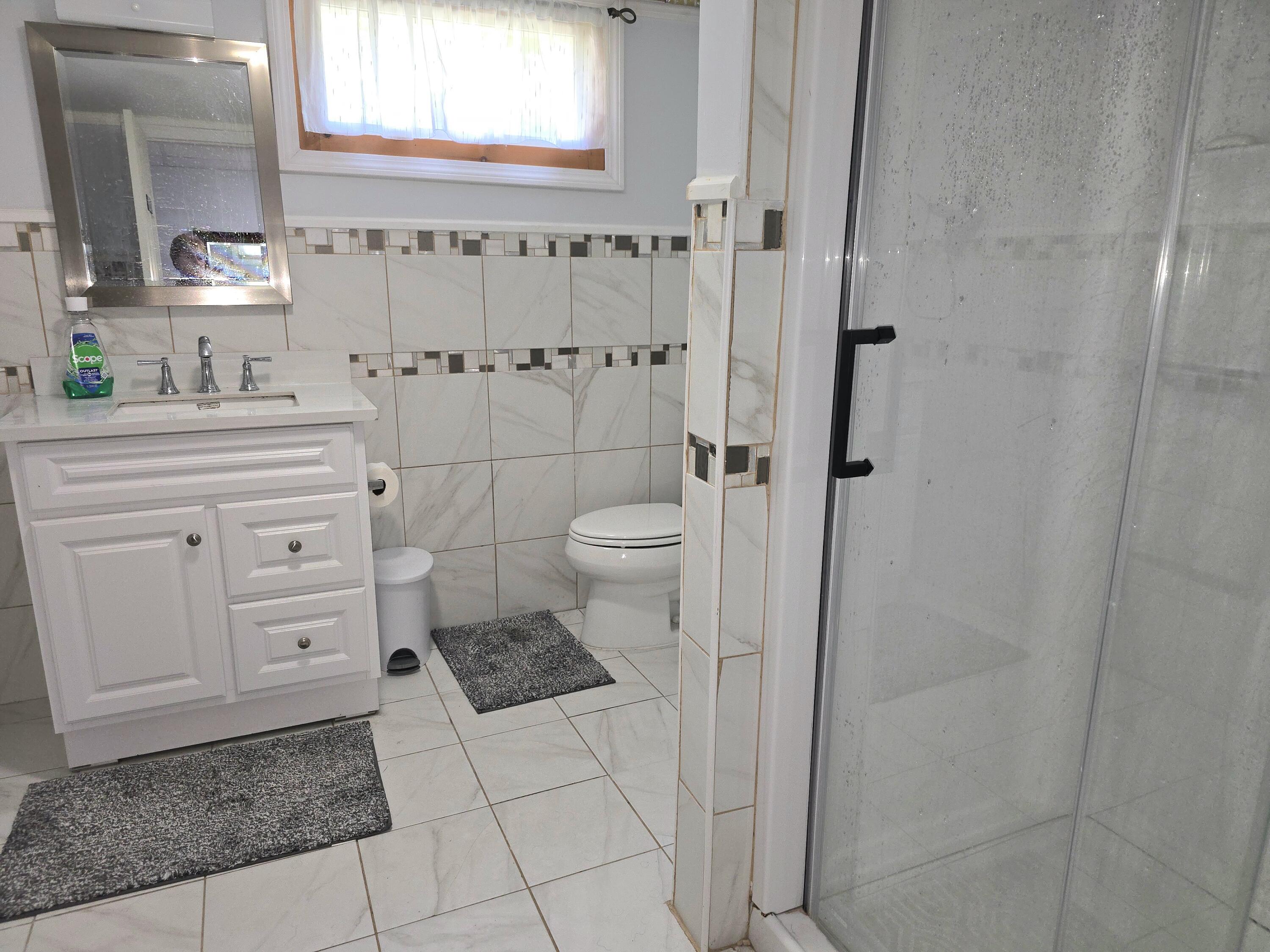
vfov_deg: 58.9
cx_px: 635
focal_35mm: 23
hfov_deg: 73.9
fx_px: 844
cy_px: 476
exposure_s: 1/60.2
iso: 100
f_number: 1.7
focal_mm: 6.3
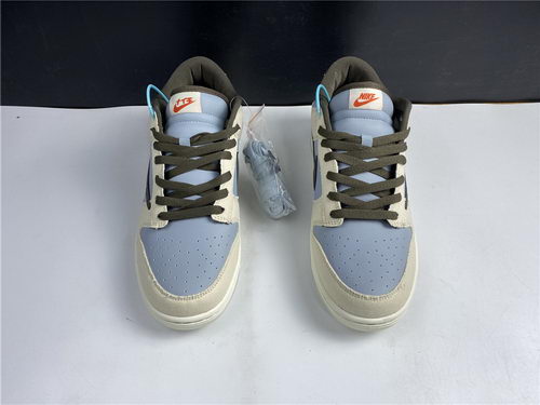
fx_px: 406
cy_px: 202
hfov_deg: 67.3
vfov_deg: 53.1
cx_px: 270
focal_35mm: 26
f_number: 1.8
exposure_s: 1/100
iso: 50
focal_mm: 4.25
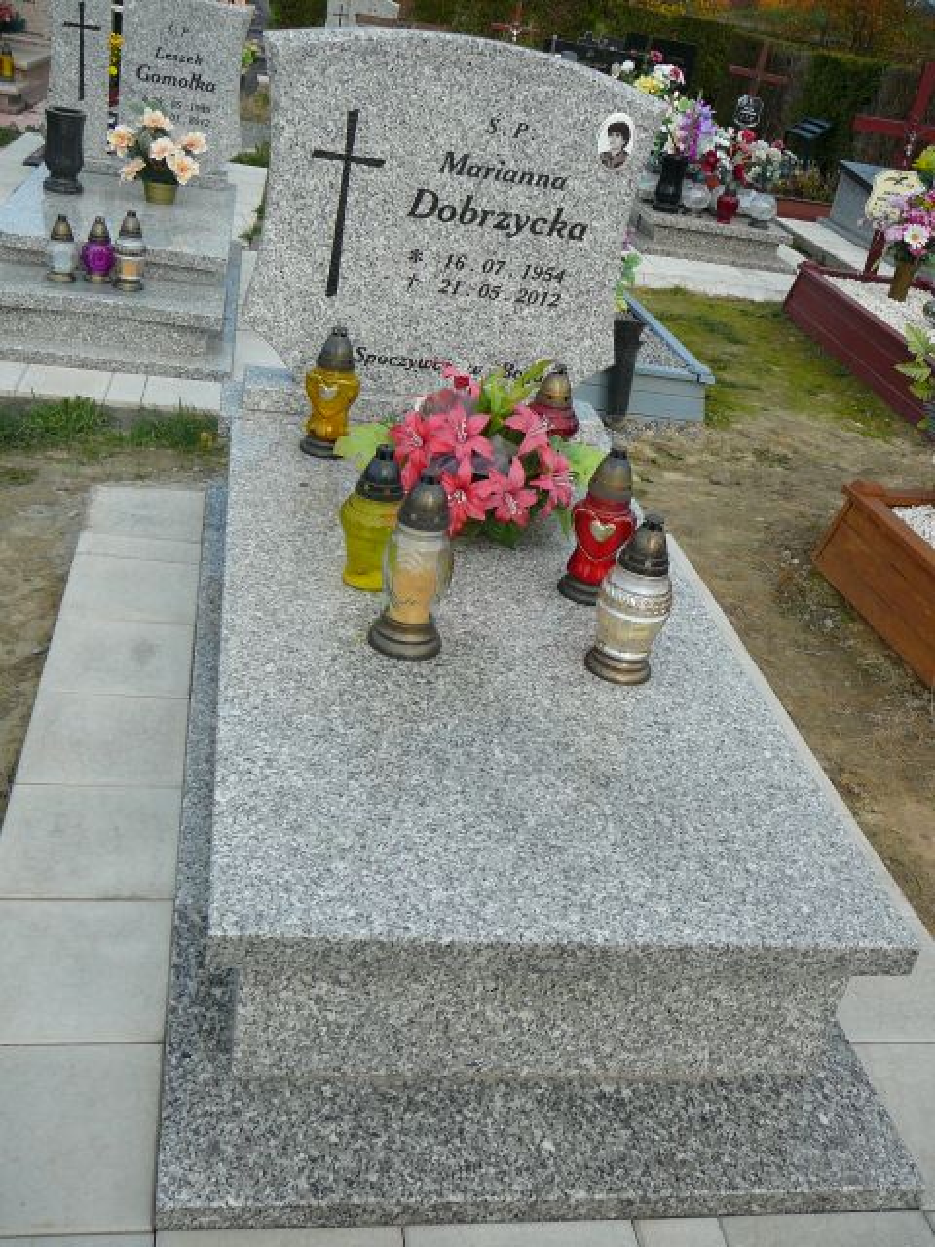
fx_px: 1260
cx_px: 468
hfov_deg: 40.7
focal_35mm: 35
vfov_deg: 52.6
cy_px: 624
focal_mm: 5.2
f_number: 2.8
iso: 80
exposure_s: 1/640
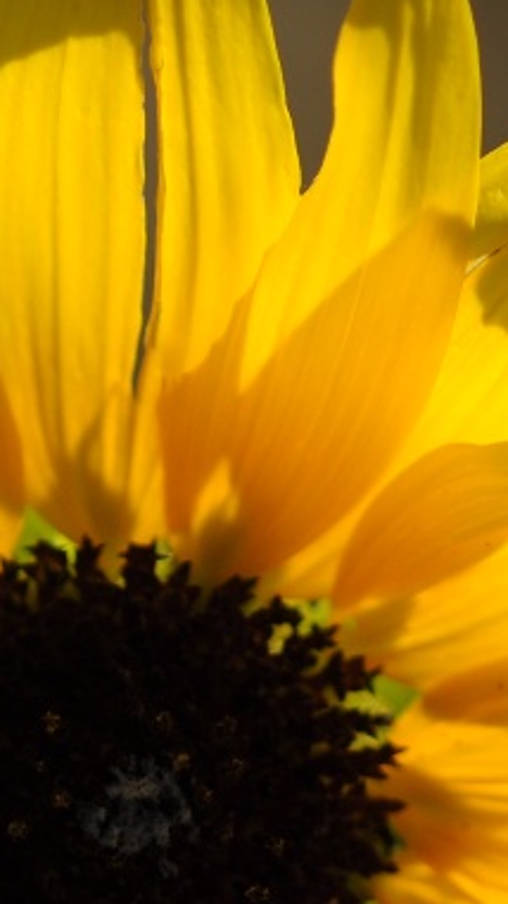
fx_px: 21073
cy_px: 839
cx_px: 223
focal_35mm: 879
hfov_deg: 1.4
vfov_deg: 2.5
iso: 200
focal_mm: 200
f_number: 4.8
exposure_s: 1/1500
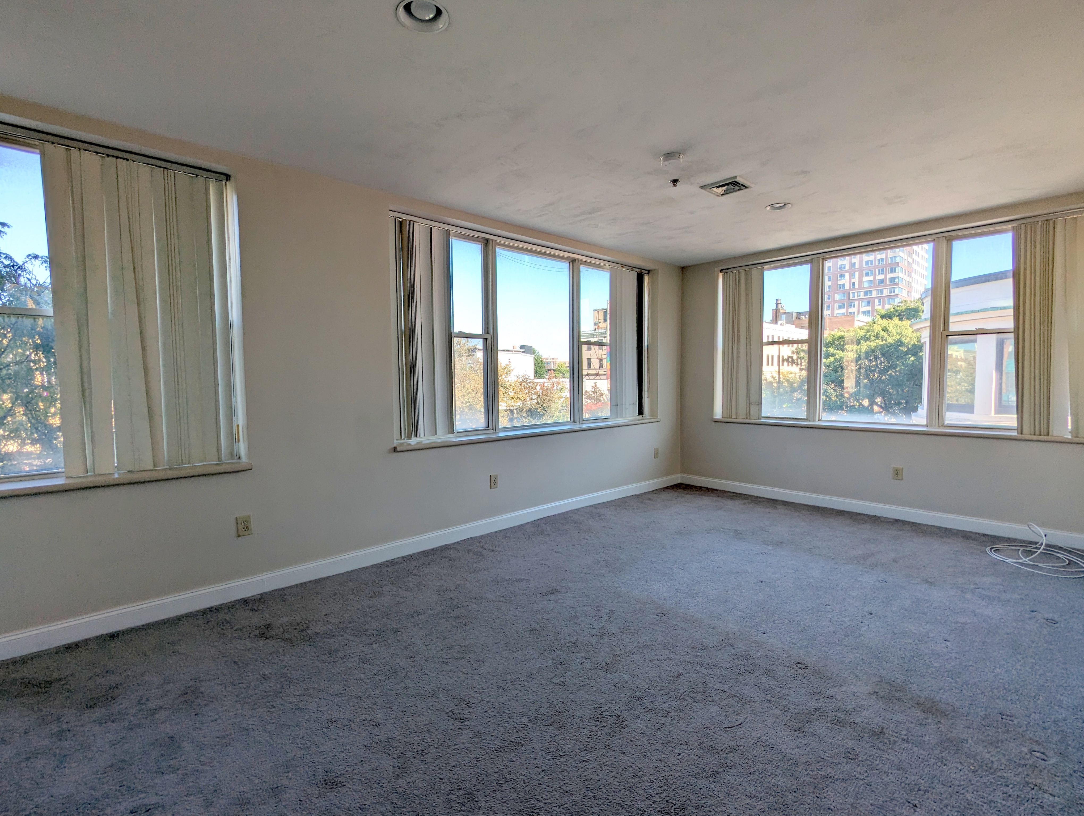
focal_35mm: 16
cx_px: 542
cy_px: 408
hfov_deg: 94.4
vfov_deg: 78.2
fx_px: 502
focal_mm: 2.35
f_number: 2.2
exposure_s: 1/397
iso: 51
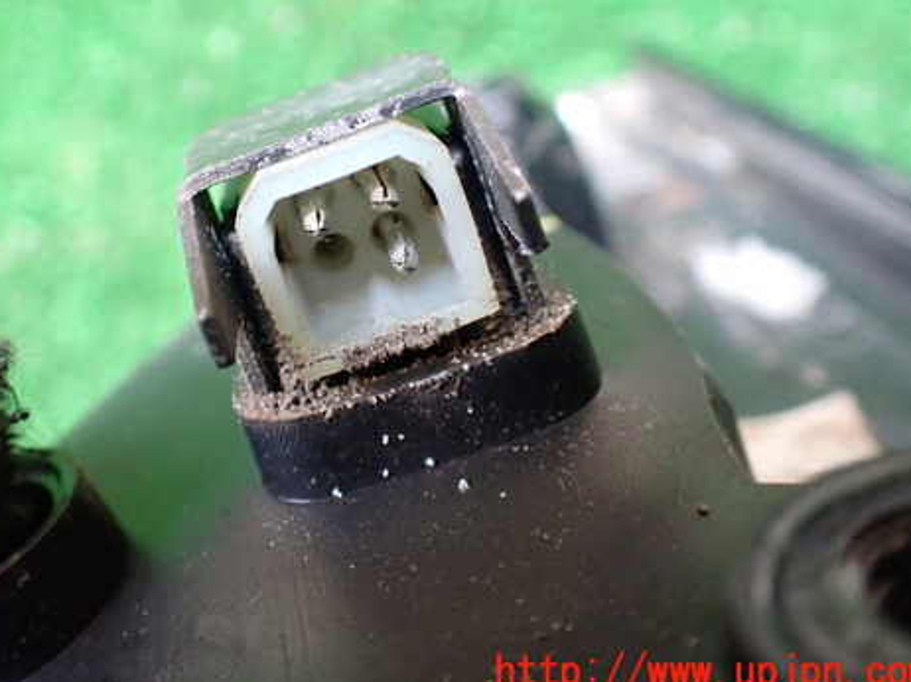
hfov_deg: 47.5
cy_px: 254
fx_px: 1026
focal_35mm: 39
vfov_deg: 36.6
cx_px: 349
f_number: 2.3
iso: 800
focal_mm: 5.4
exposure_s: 1/50
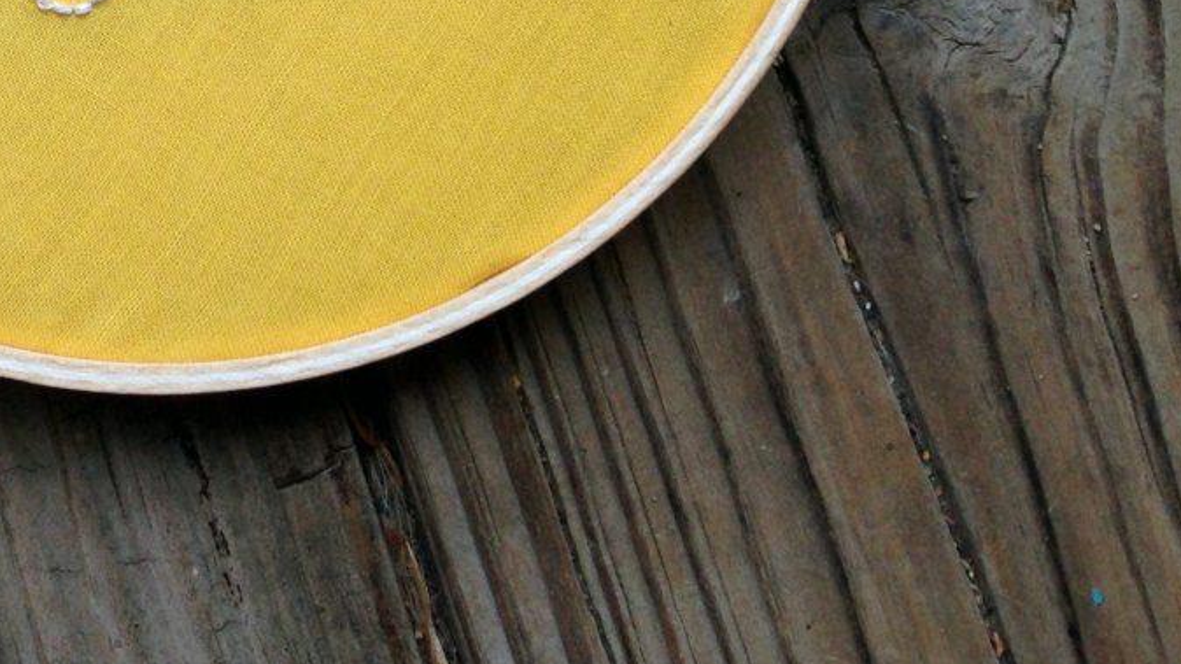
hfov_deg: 24.9
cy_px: -313
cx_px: -74
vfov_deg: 14.2
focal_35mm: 80
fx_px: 2505
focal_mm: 4.12
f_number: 2.4
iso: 64
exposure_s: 1/120
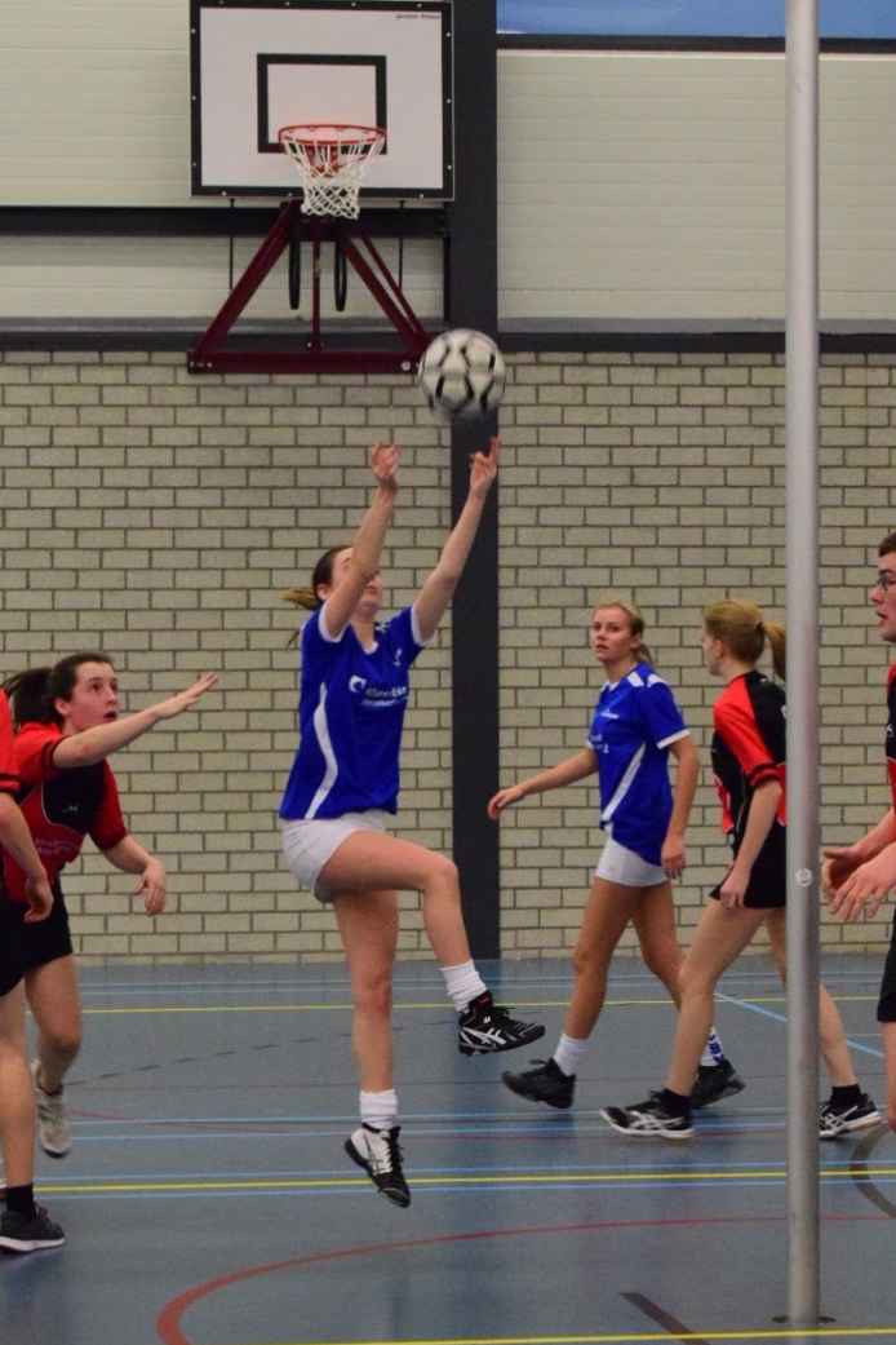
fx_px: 3080
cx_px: 448
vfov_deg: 24.6
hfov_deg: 16.6
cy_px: 672
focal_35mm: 82
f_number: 7.1
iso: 5000
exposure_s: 1/200
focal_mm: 55
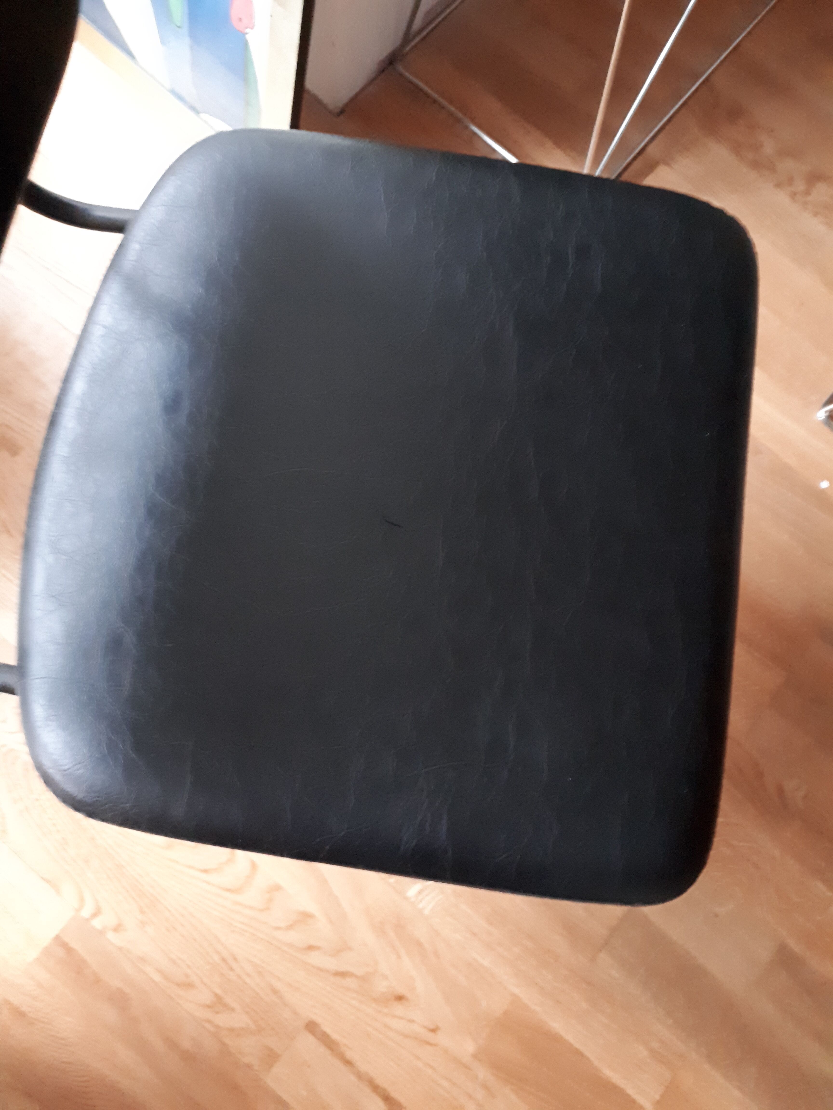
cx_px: 416
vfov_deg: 65.3
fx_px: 866
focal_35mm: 27
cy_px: 555
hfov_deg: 51.4
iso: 1250
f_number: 1.9
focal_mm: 3.6
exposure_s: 1/17
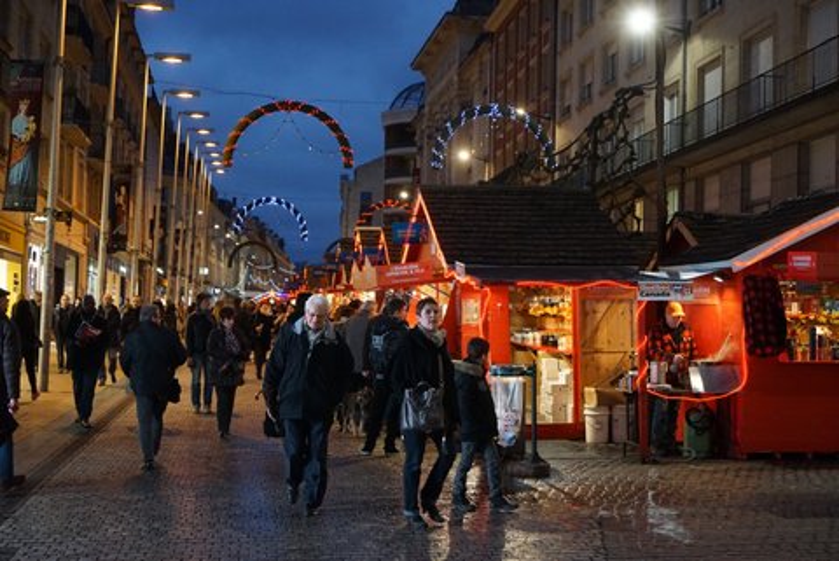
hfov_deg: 36.8
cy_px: 280
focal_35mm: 54
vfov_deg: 25.1
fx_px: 1260
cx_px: 420
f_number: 4
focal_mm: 54
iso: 6400
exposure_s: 1/160
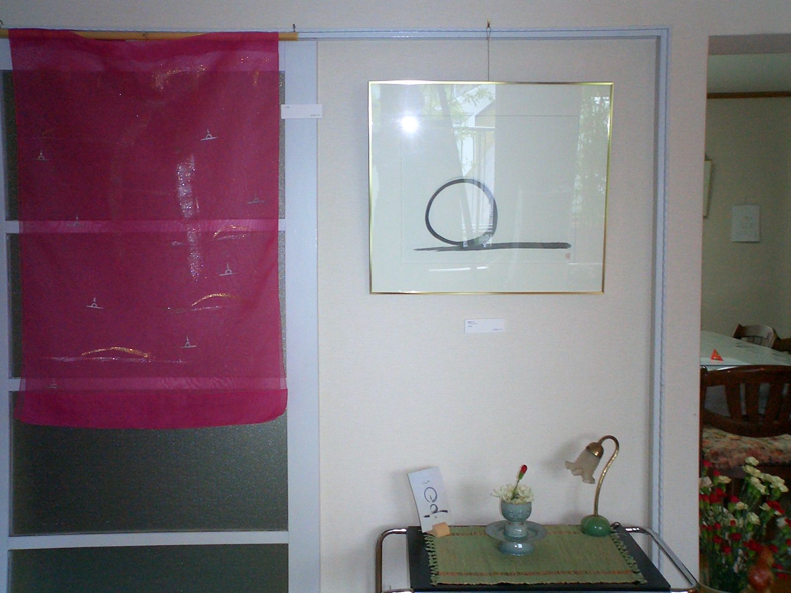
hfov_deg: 50.1
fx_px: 845
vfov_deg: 38.7
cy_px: 296
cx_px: 396
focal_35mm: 37
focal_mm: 5.6
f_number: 3.5
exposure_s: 1/40
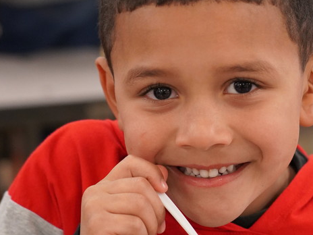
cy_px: 230
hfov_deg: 12.7
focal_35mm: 155
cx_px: 193
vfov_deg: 9.5
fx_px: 1402
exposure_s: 1/160
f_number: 4
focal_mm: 73
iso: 5000
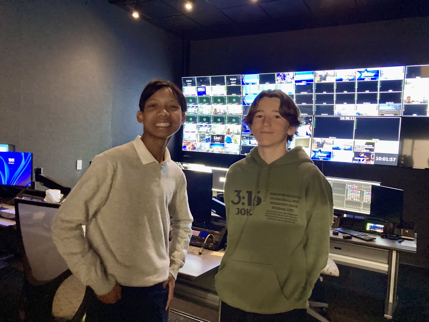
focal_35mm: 28
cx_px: 214
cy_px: 161
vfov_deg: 49.7
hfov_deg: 63.4
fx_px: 347
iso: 640
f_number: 1.8
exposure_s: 1/20
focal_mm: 3.99
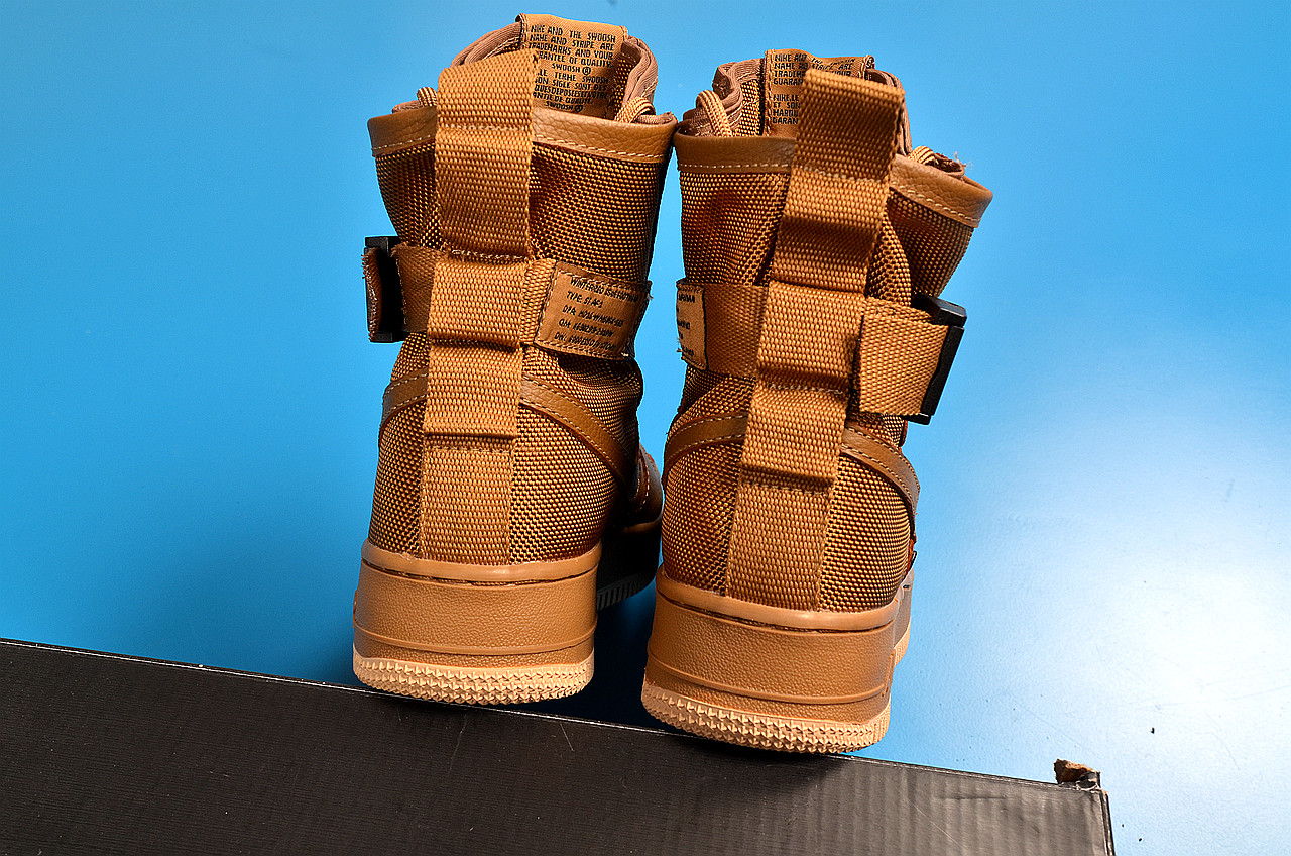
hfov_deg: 49.6
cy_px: 428
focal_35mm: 39
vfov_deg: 34.1
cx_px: 646
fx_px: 1396
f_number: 8
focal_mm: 26
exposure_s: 1/100
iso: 250
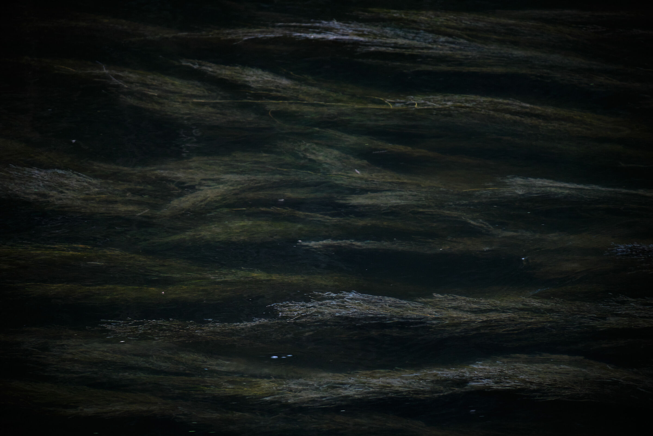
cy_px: 218
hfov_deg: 6.0
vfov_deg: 4.0
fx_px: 6257
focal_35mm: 345
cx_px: 326
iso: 200
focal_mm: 230
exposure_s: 1/40
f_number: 6.7
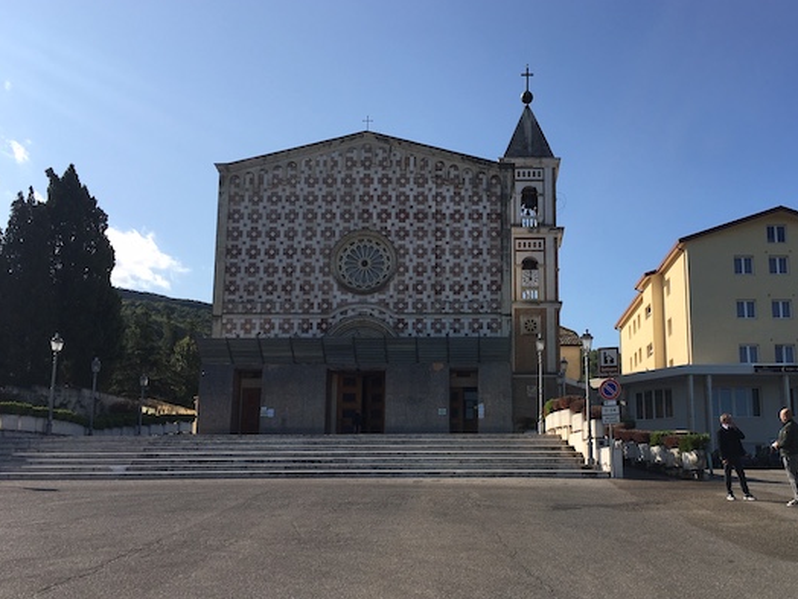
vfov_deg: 39.6
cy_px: 338
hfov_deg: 50.9
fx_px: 830
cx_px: 490
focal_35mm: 36
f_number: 2.2
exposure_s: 1/1923
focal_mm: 4.15
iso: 25
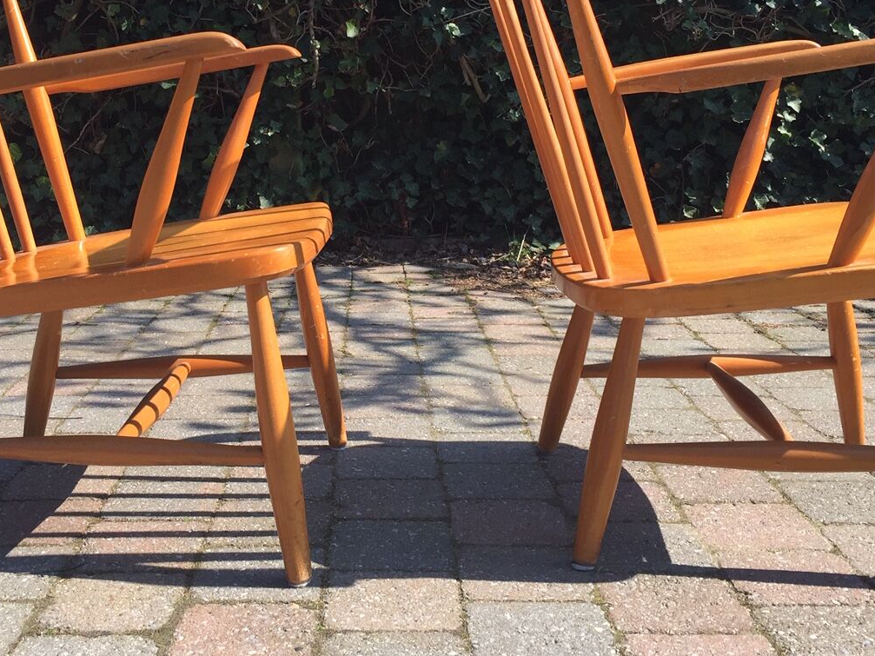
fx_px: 1188
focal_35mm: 47
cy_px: 180
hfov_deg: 40.3
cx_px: 350
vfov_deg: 30.5
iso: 32
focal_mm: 4.15
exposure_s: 1/879
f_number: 2.2
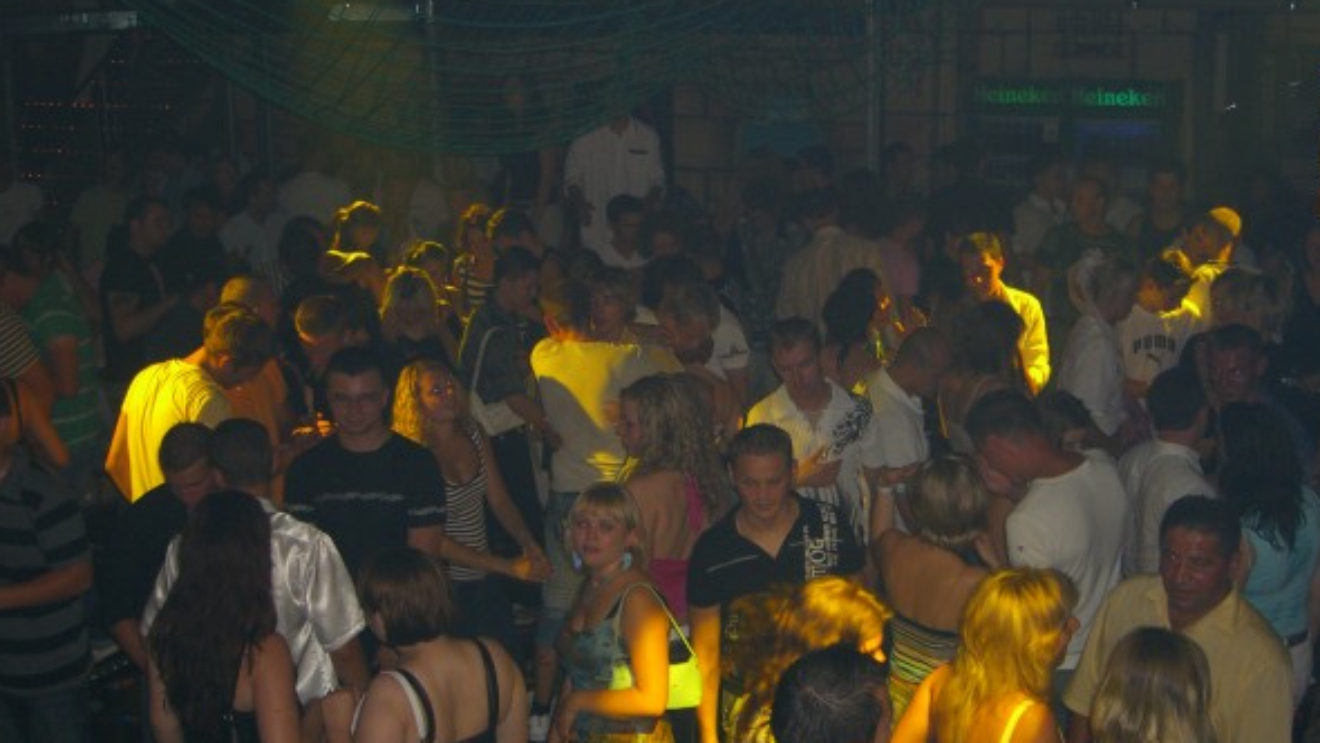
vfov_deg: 23.5
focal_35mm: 51
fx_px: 1785
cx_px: 658
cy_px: 298
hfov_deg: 40.6
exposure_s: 1/60
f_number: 3.1
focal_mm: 9.5
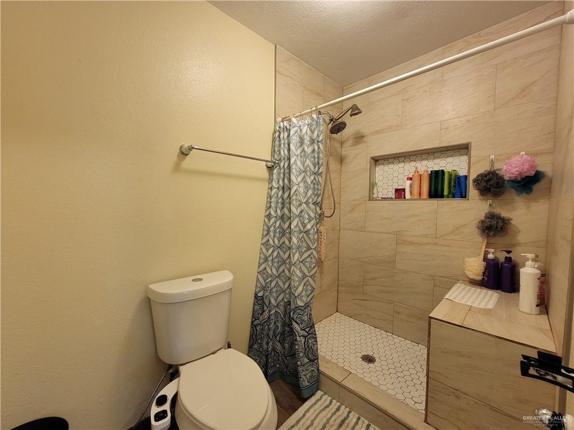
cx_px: 287
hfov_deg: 106.2
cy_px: 215
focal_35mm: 13
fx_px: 216
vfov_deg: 89.9
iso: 320
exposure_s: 1/30
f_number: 2.2
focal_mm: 2.2
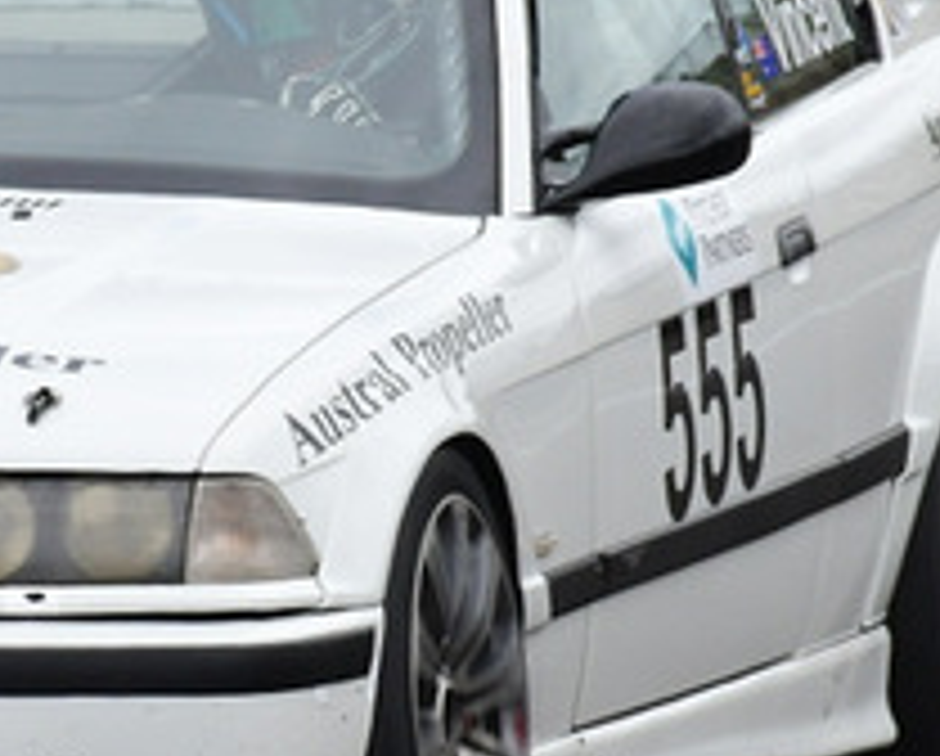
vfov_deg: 0.6
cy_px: 212
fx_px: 74977
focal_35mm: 2690
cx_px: -121
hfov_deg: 0.7
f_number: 11
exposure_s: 1/640
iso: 800
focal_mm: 500
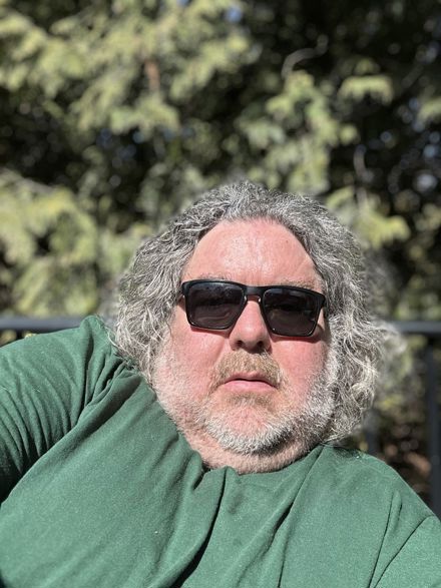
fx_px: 510
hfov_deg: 46.8
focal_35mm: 30
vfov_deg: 60.0
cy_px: 294
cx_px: 220
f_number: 1.9
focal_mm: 2.69
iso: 25
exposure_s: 1/1585
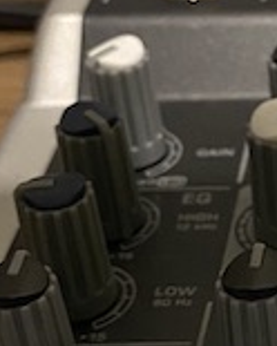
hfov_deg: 11.9
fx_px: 1260
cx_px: 428
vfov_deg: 15.6
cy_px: 134
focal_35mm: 123
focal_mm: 4.25
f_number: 1.8
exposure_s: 1/25
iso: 640
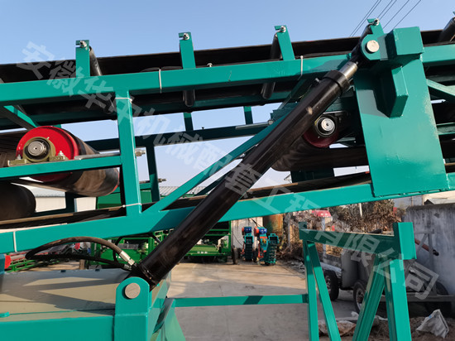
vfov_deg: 53.0
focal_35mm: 26
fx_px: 342
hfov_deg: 67.3
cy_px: 170
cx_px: 228
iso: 50
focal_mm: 5.58
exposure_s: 1/635
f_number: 1.8
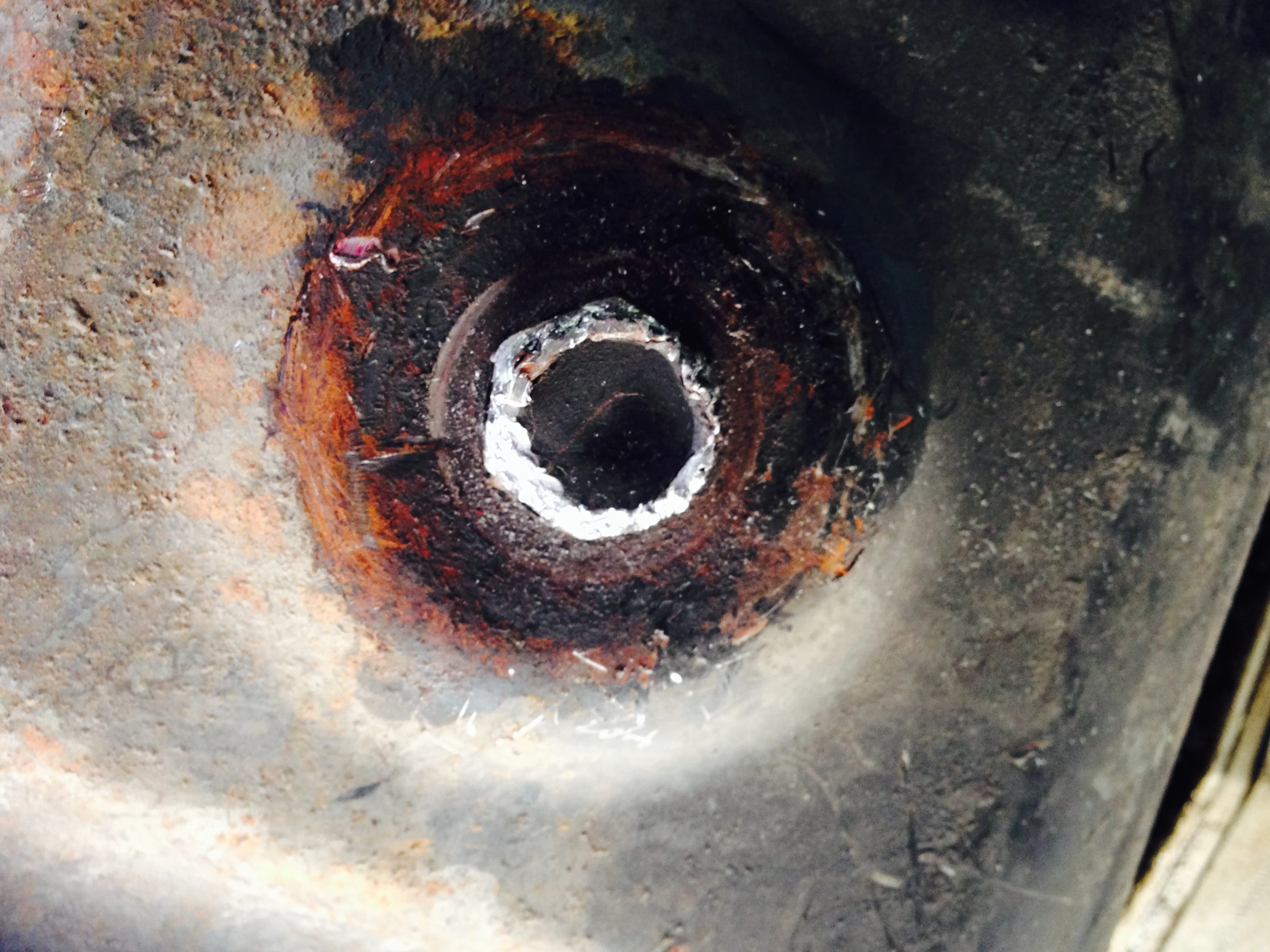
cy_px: 542
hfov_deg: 48.9
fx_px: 1394
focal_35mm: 38
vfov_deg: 37.6
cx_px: 705
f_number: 2.4
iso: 125
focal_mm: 4.12
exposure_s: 1/20
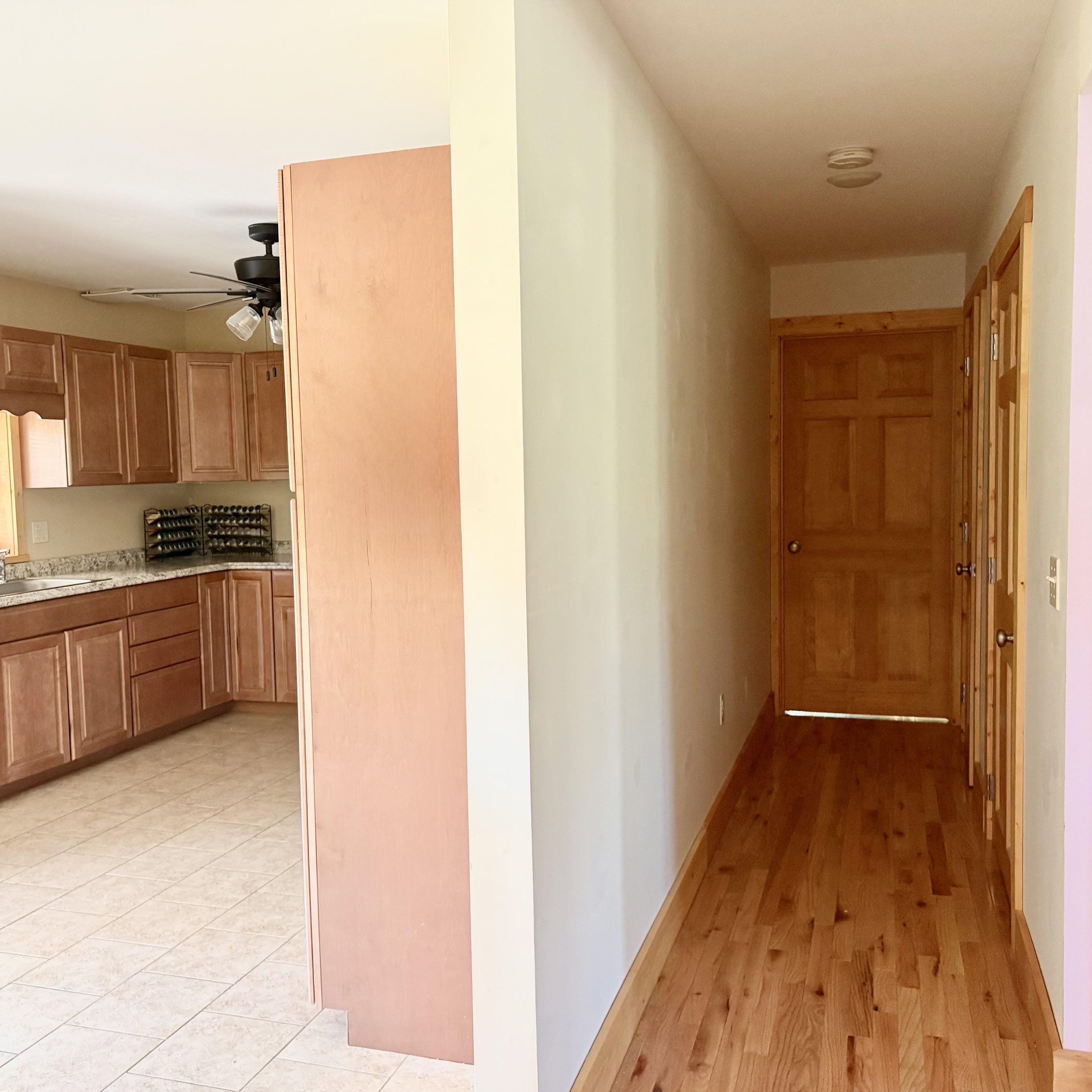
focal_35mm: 31
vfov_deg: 52.5
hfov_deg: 52.5
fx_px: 1106
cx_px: 503
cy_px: 545
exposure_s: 1/60
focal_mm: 5.96
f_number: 1.6
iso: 320
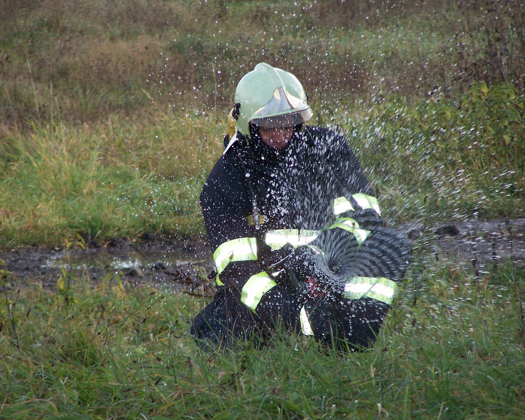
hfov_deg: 4.9
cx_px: 268
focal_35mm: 397
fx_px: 6169
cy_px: 210
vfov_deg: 3.9
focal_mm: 63
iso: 140
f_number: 3.7
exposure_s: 1/350
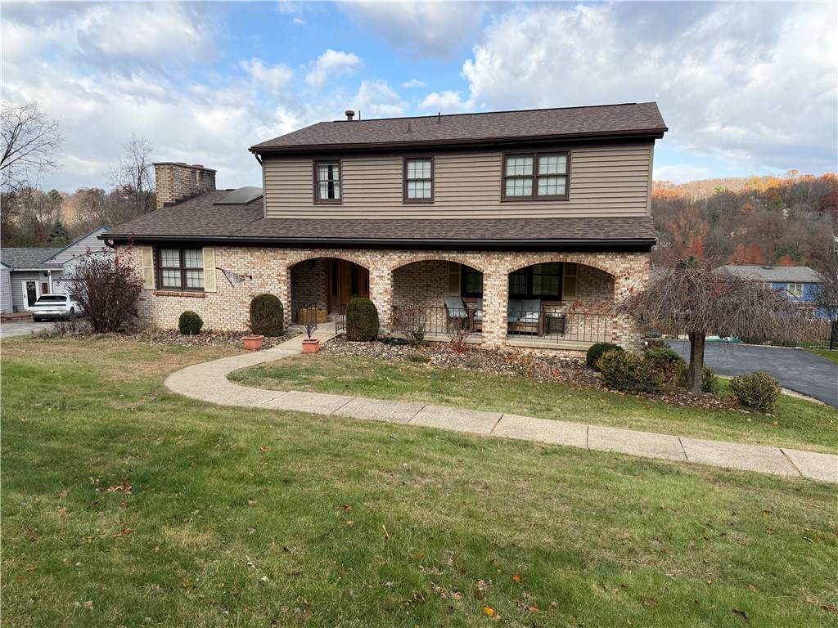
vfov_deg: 56.8
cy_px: 314
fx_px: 581
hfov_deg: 71.6
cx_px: 419
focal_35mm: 24
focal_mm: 6.76
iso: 100
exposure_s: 1/1618
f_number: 1.78
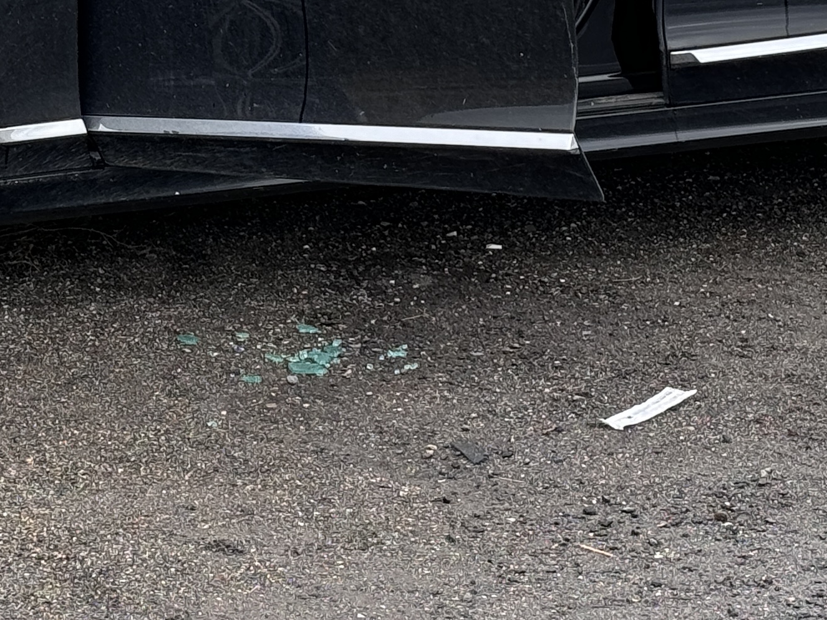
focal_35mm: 146
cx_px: 113
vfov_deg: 10.1
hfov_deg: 13.4
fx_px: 3487
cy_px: 61
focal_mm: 6.76
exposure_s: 1/739
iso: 64
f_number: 1.78
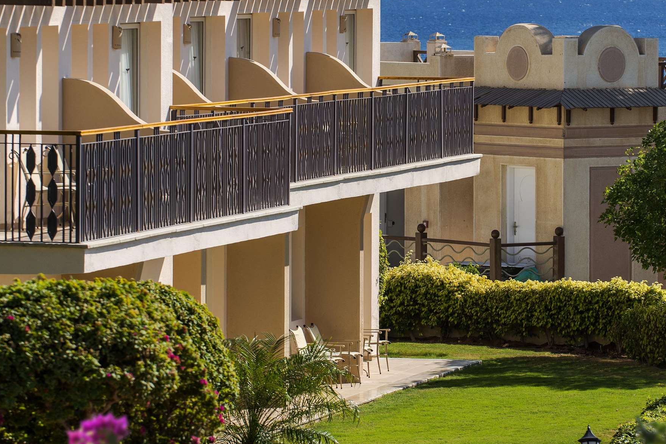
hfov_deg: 7.9
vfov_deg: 5.3
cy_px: 123
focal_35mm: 261
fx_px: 4830
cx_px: 435
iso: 100
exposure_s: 1/1000
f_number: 5.6
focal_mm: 120
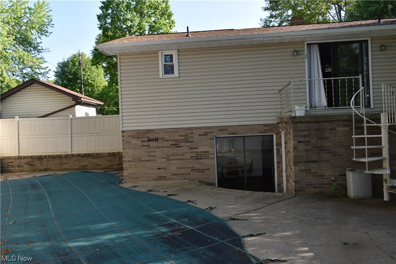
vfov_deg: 43.6
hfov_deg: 61.9
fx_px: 330
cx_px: 198
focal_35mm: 30
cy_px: 132
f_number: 7.1
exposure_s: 1/100
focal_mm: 20
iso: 100
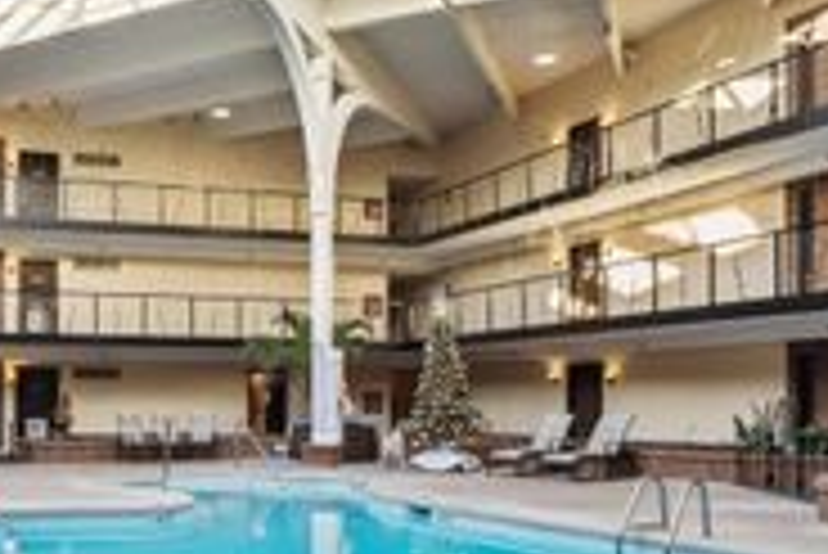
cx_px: 166
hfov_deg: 47.9
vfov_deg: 34.8
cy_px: 372
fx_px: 875
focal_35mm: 38
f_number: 8
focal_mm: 14
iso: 200
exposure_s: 1/80
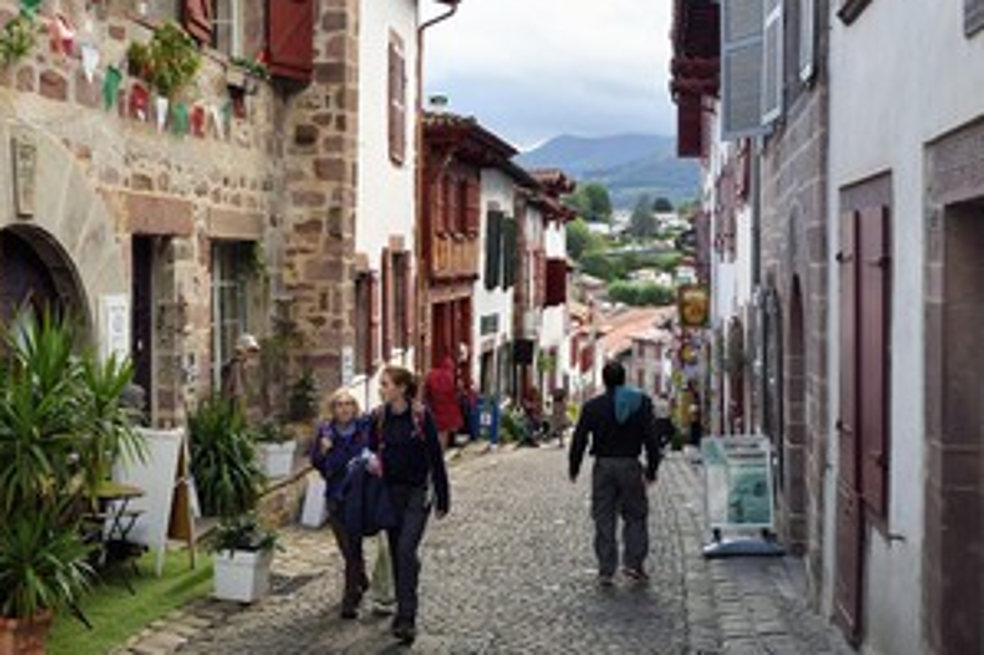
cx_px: 359
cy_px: 332
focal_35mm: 45
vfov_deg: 29.8
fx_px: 1229
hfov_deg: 43.2
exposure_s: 1/80
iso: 200
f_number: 6.3
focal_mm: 32
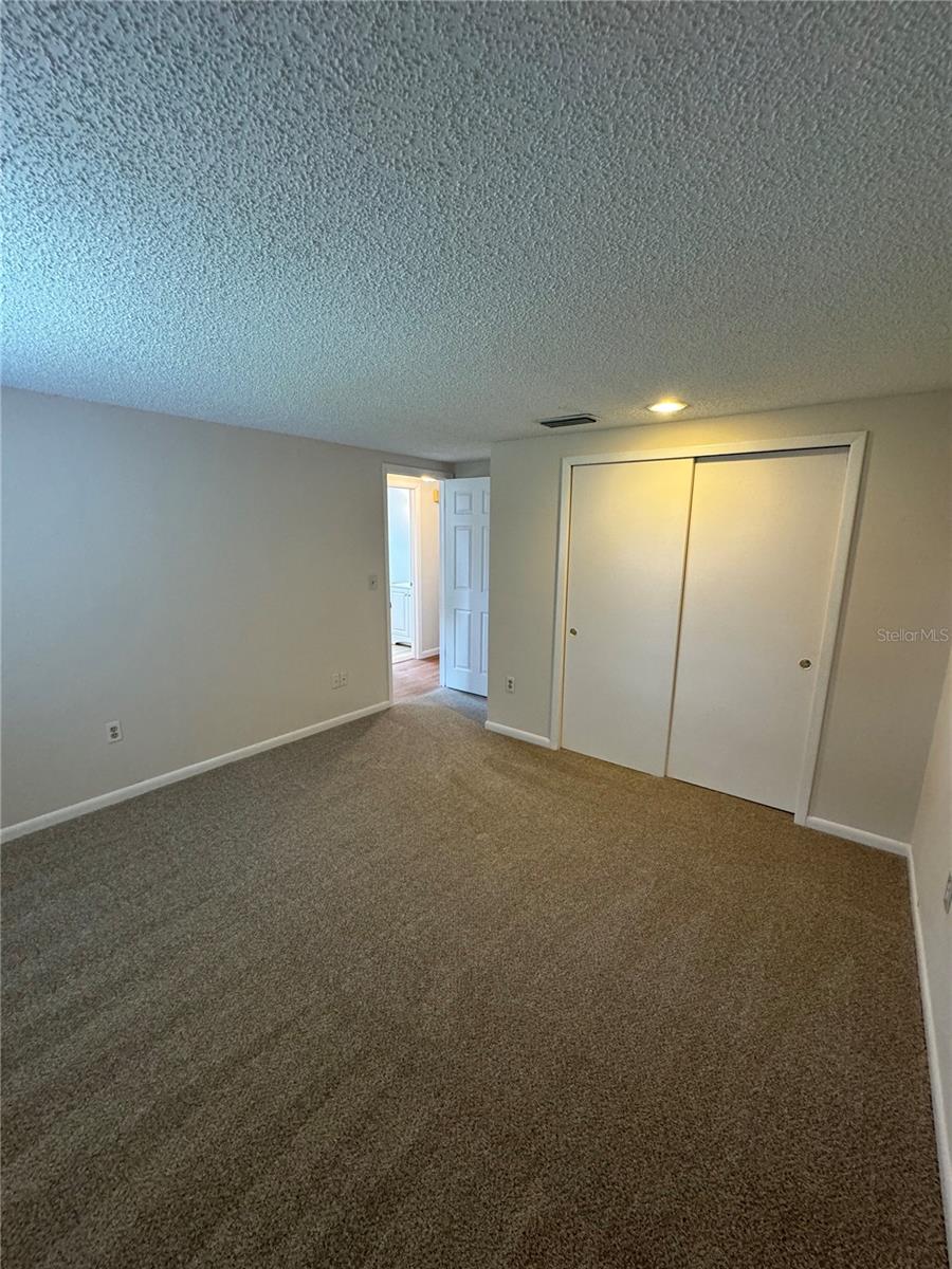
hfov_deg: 85.7
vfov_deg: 102.1
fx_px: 513
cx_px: 476
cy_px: 634
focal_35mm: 14
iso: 320
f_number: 2.2
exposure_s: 1/60
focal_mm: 2.22
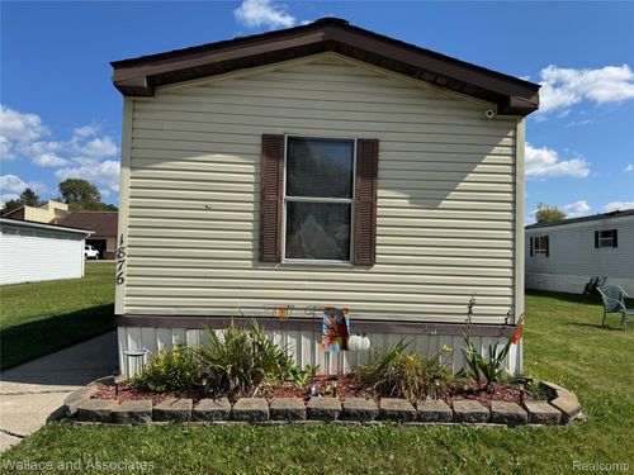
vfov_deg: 56.8
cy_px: 238
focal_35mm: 24
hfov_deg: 71.6
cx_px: 317
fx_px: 440
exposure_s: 1/5814
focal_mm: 6.76
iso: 80
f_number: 1.78
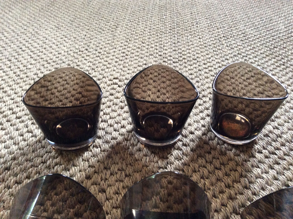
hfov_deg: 56.9
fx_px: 270
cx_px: 146
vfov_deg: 44.1
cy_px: 110
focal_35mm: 32
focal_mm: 3.3
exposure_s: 1/25
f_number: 2.4
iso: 250
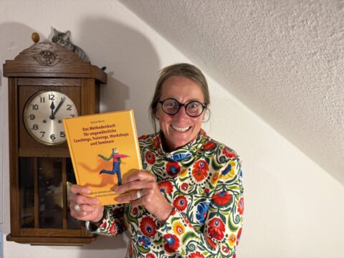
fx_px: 239
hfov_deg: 71.6
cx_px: 172
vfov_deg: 56.8
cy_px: 129
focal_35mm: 24
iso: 125
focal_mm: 6.76
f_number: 1.78
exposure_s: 1/50
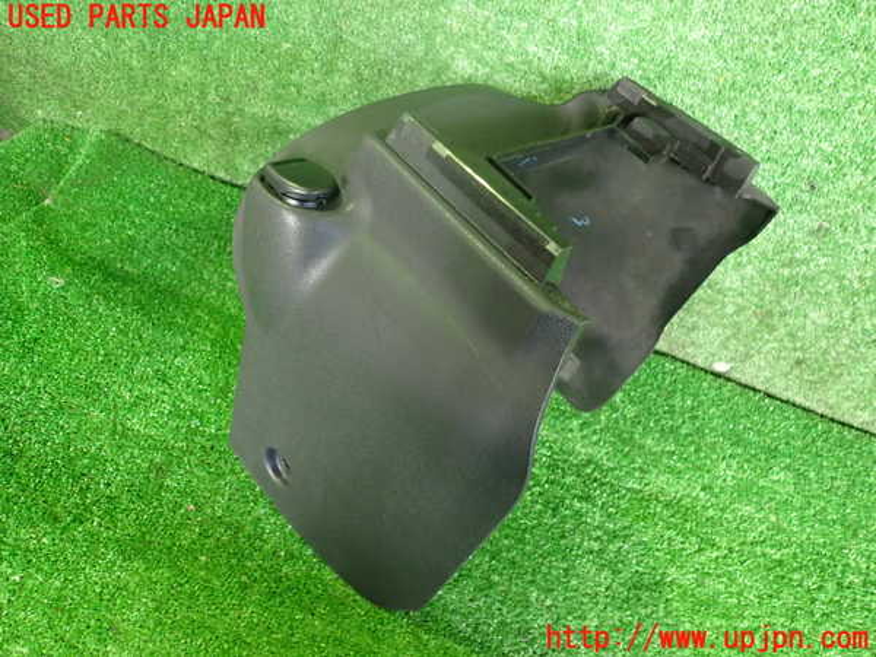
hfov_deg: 69.4
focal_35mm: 25
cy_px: 328
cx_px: 438
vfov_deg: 54.9
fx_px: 633
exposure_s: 1/30
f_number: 2
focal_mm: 4.5
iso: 640
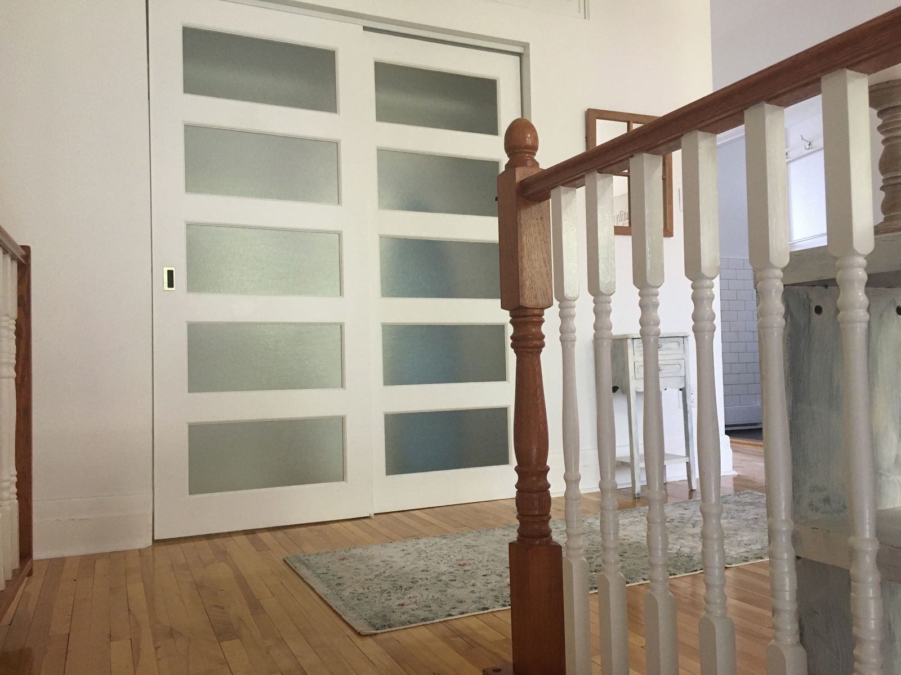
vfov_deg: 48.2
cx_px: 450
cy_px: 338
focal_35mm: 29
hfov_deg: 61.7
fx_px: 755
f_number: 2.2
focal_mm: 4.15
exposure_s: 1/24
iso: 200
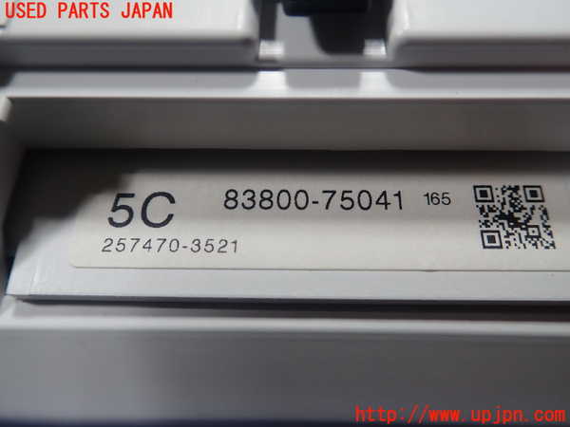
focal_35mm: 30
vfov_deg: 46.8
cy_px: 214
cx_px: 285
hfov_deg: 60.0
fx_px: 494
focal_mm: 5.5
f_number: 2.3
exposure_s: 1/125
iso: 160
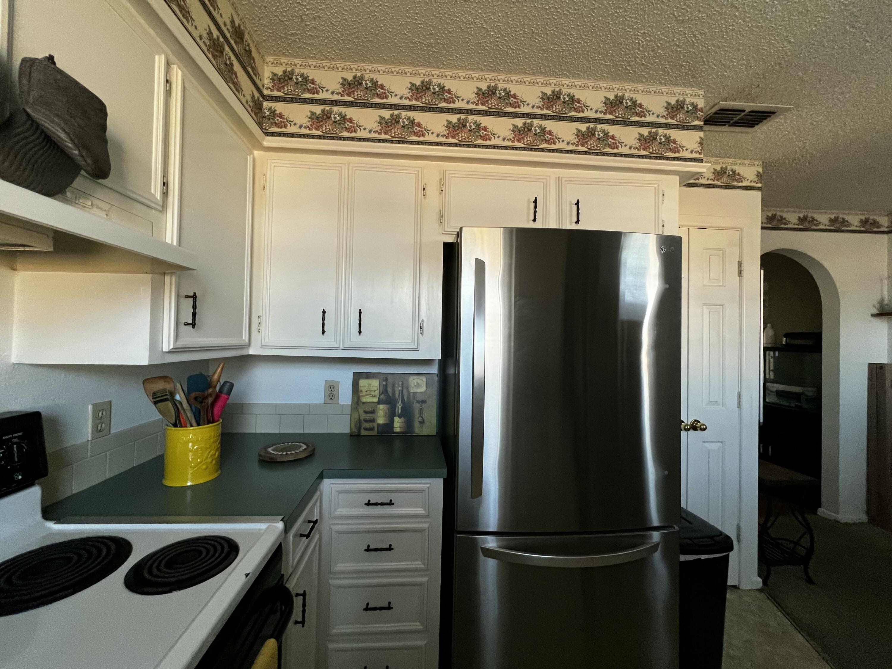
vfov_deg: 89.9
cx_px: 446
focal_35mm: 13
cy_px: 334
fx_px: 335
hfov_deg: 106.2
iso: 250
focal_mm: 1.57
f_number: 1.8
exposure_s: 1/62
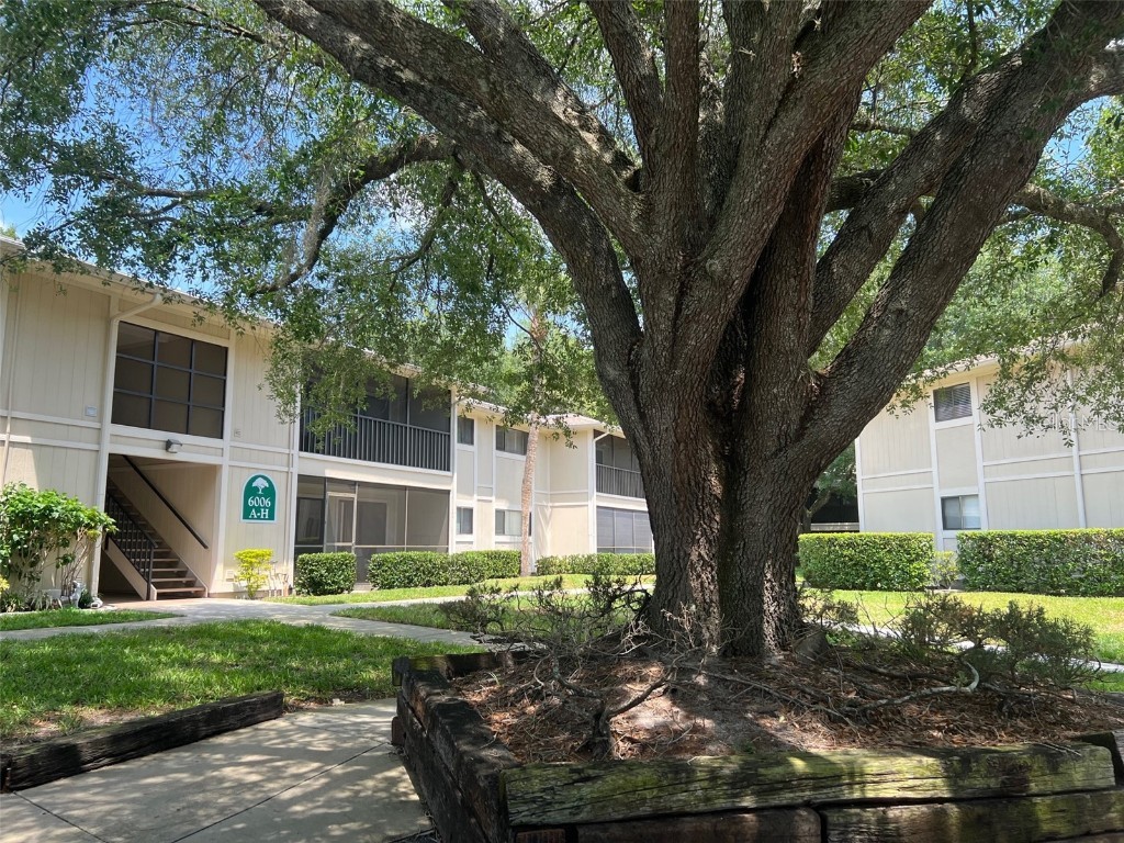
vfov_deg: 53.1
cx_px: 562
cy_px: 422
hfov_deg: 67.3
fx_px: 844
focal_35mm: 26
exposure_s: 1/991
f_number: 1.5
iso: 50
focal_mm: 5.7
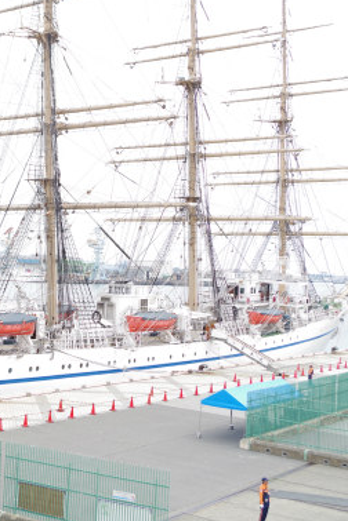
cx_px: 44
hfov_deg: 24.4
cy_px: 247
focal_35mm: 54
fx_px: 783
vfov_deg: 36.9
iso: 100
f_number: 5
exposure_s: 1/200
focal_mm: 23.13
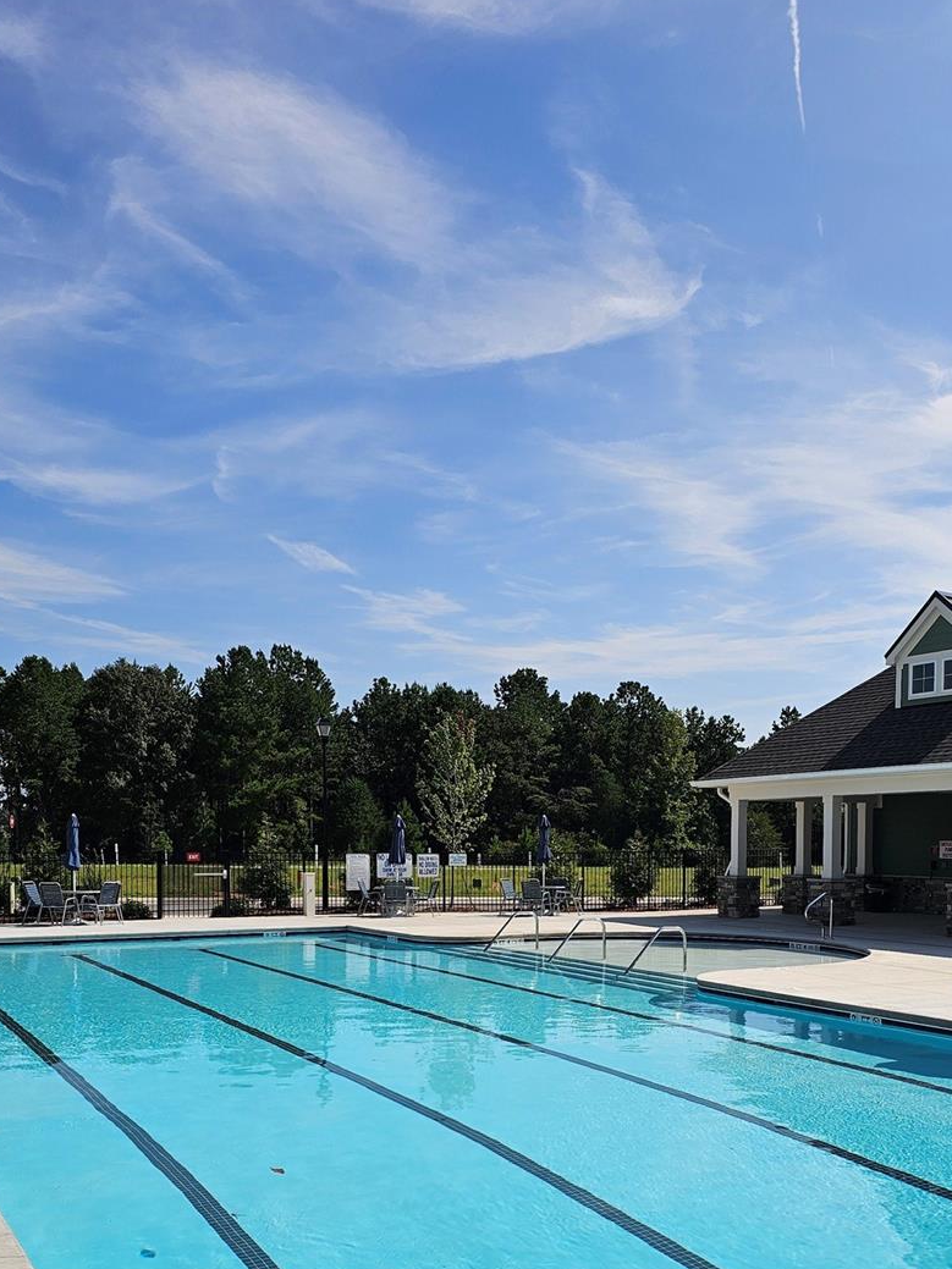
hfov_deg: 41.7
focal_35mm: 34
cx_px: 551
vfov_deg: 52.7
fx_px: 1247
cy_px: 867
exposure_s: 1/1597
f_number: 1.7
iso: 10
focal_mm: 6.3
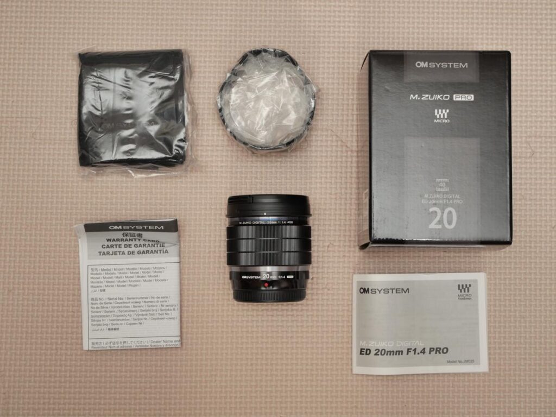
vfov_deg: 22.9
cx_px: 278
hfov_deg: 30.3
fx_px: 1028
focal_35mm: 64
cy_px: 208
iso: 500
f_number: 5.6
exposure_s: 1/50
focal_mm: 32
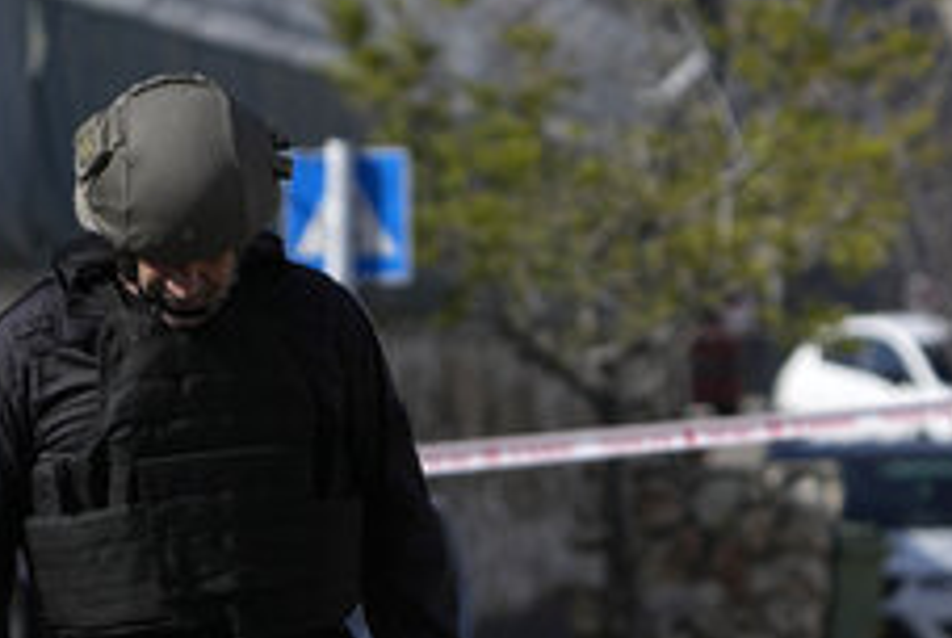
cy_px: 762
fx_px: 16787
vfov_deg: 2.2
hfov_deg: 3.2
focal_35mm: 634
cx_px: 373
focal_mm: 225
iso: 160
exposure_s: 1/1250
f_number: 6.3
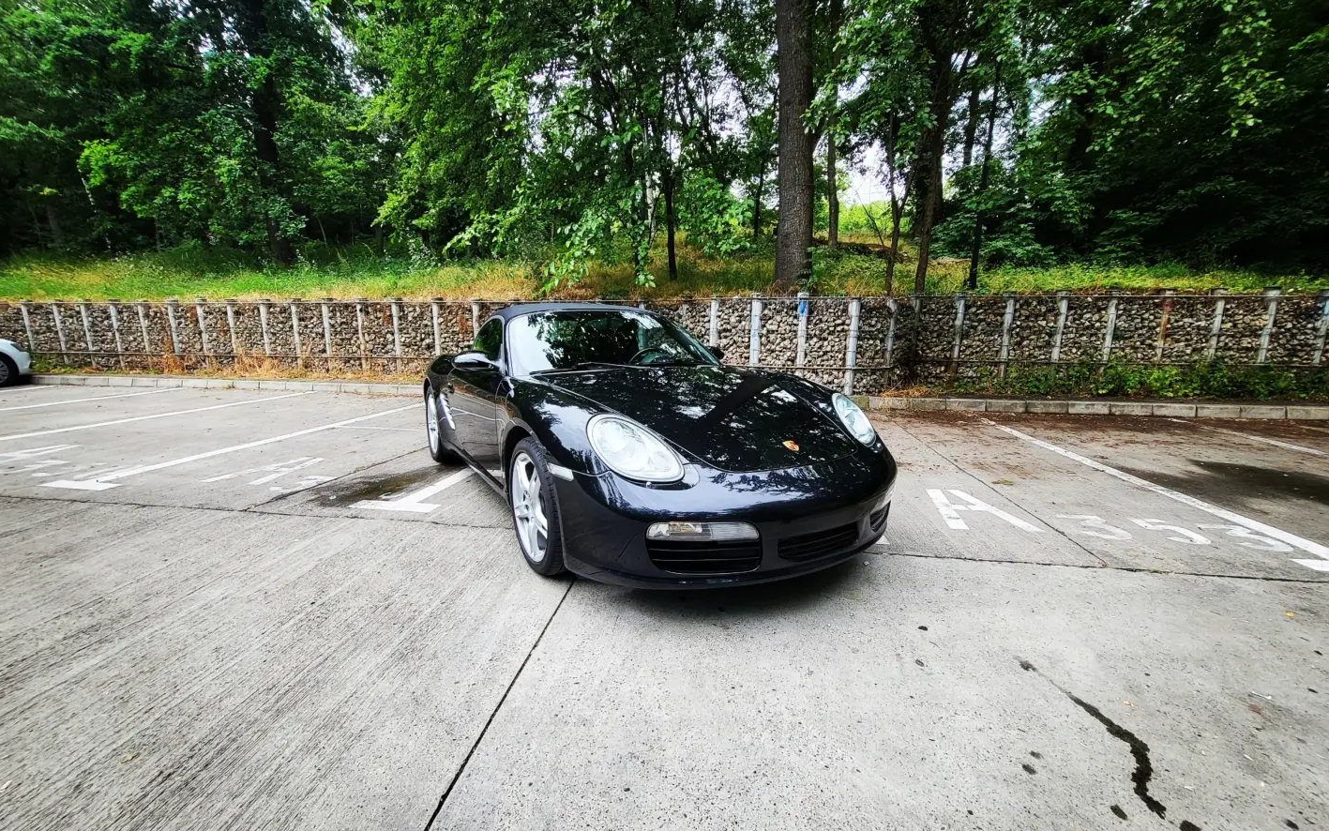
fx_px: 507
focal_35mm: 14
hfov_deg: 105.3
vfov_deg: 78.5
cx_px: 664
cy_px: 447
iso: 32
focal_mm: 1.74
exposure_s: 1/291
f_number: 2.2
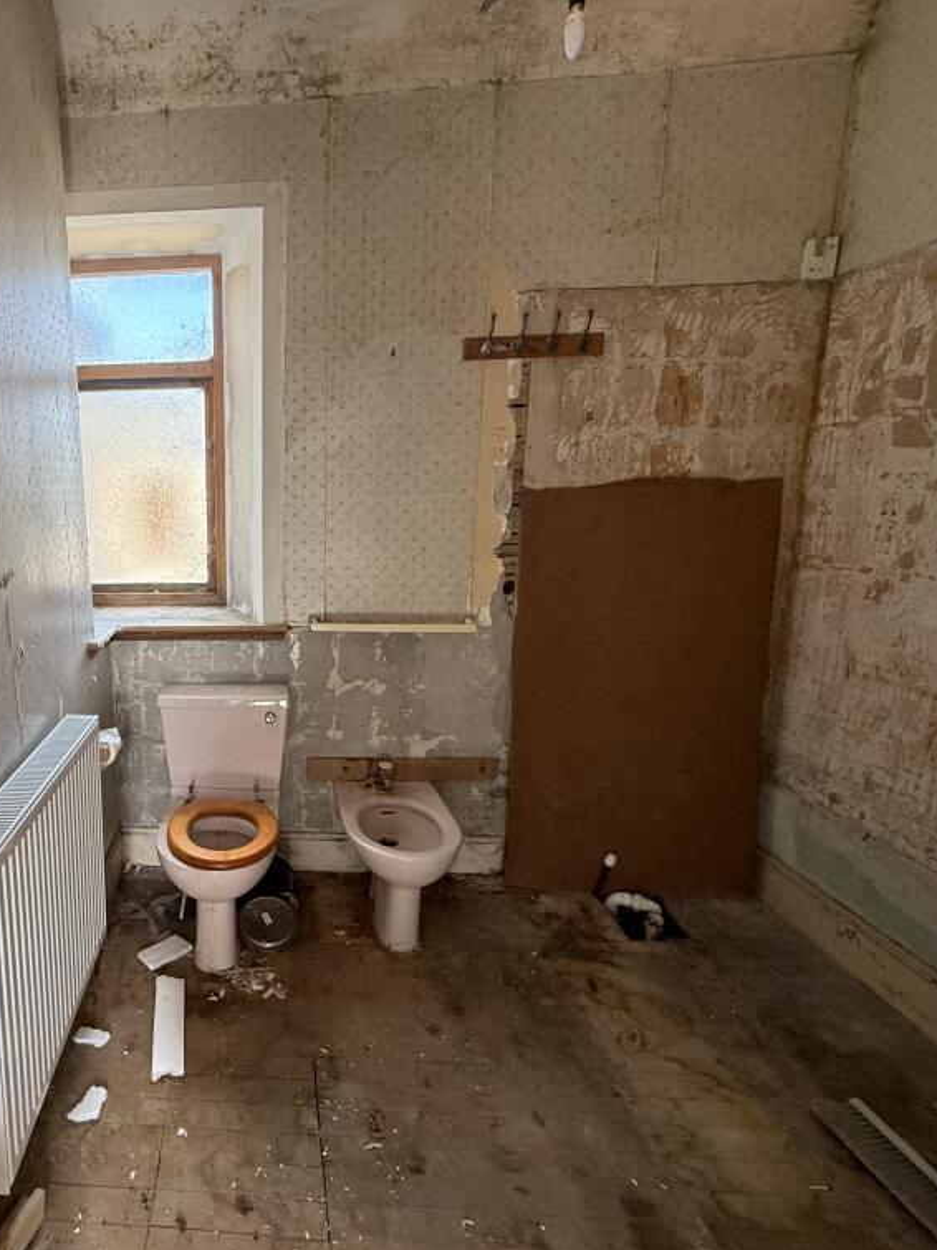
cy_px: 634
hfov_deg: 63.8
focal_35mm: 19
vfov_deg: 84.7
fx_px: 686
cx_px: 214
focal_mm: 2.22
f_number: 2.2
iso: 200
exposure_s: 1/99
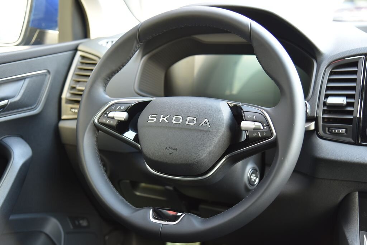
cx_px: 184
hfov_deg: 39.6
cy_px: 122
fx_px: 510
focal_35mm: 50
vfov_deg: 27.0
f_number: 4
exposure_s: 1/25
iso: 500
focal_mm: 50
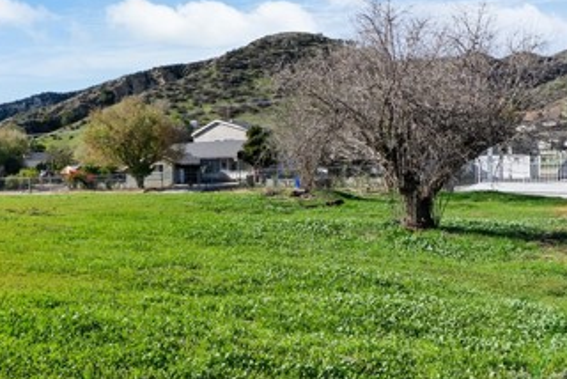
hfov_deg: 51.0
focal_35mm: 32
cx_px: 44
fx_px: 504
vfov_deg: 41.1
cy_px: 169
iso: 250
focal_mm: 16
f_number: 9
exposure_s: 1/400
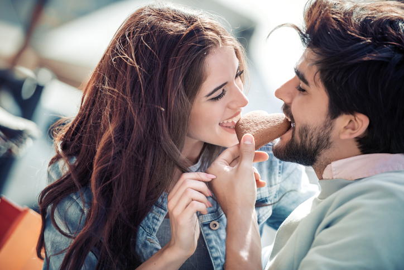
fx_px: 2076
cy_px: 135
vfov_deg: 7.4
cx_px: 202
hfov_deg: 11.1
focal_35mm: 185
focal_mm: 185
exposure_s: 1/400
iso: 110
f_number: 2.8
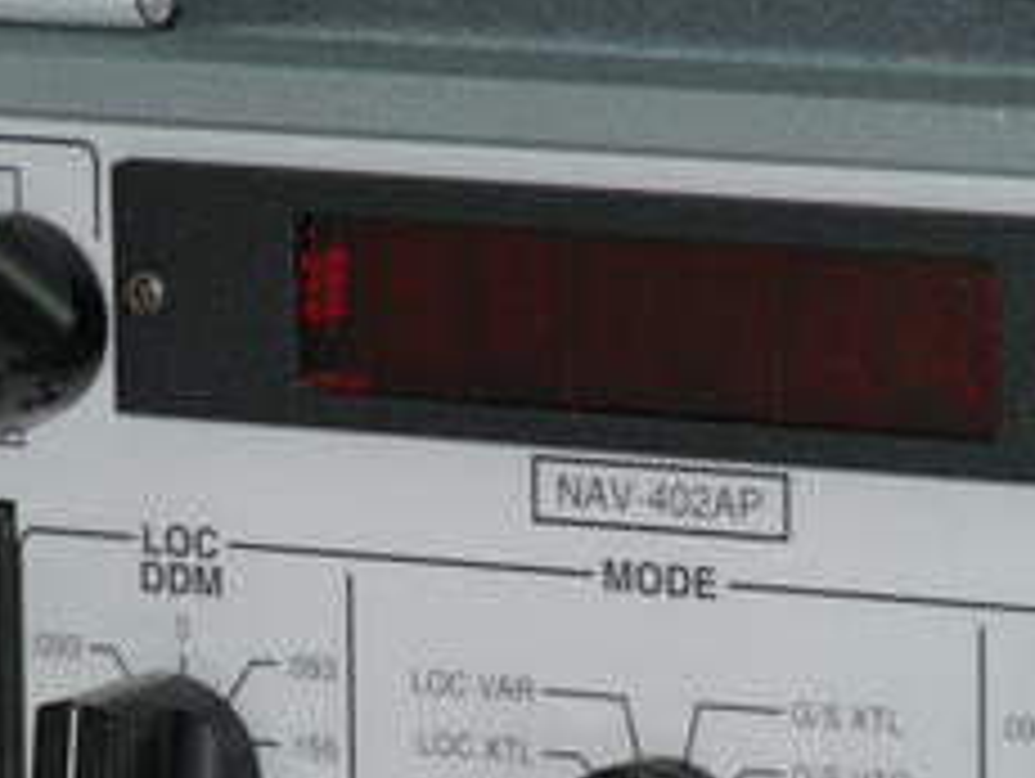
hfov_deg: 5.2
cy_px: 666
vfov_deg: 3.9
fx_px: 11344
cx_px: 212
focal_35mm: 379
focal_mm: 109
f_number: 9
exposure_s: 1/50
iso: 400
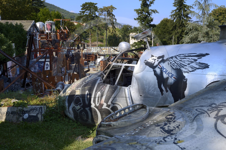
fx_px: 226
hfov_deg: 53.2
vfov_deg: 36.8
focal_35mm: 36
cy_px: 75
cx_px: 113
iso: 200
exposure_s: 1/160
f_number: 14
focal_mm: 36
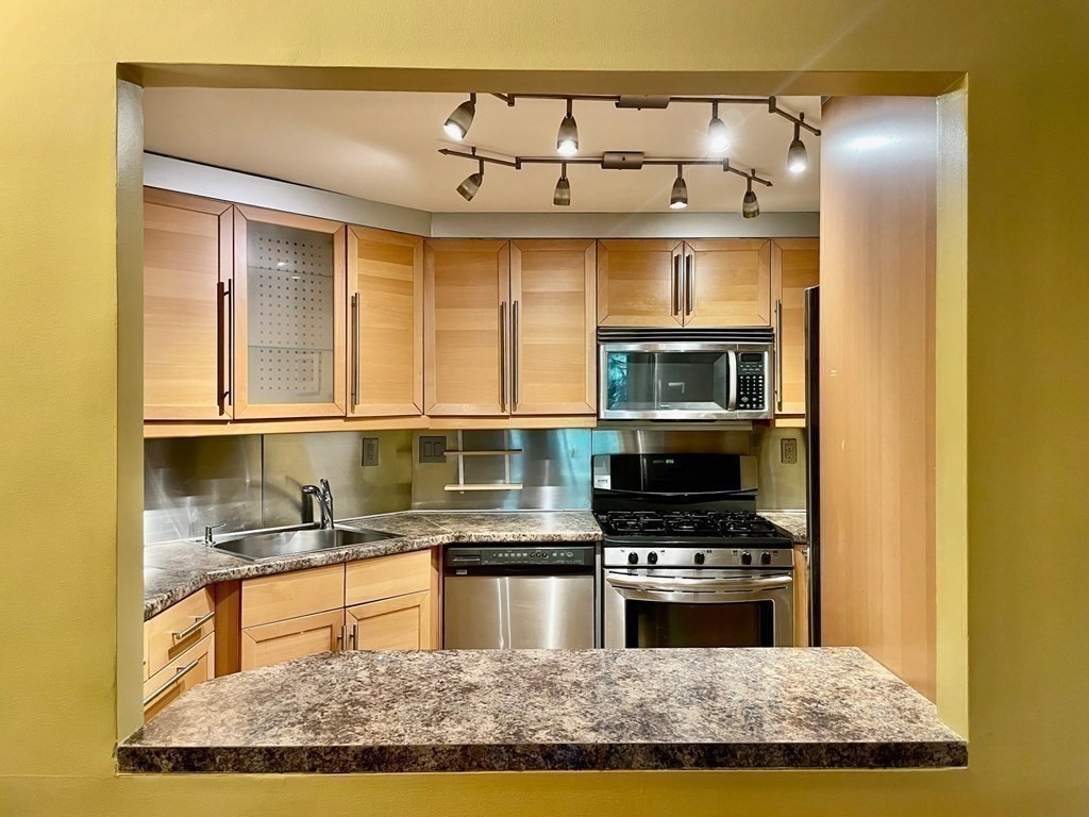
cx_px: 544
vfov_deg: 53.1
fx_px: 818
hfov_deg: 67.3
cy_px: 408
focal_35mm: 26
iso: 250
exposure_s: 1/60
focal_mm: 4.2
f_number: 1.6
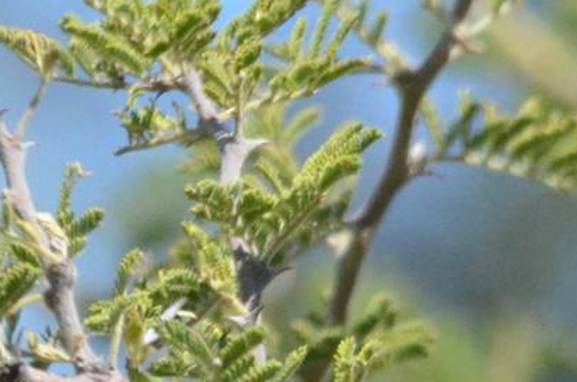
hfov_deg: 0.7
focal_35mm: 2912
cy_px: 493
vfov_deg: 0.5
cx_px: -265
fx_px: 46582
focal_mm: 500
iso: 2500
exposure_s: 1/2000
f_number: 11
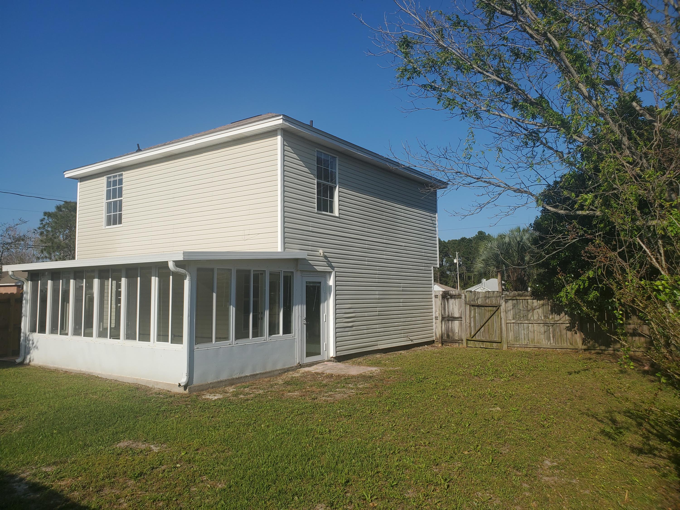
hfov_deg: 67.3
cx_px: 340
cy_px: 255
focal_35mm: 26
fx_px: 511
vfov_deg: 53.1
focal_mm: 4.3
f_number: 2.4
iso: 50
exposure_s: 1/2589
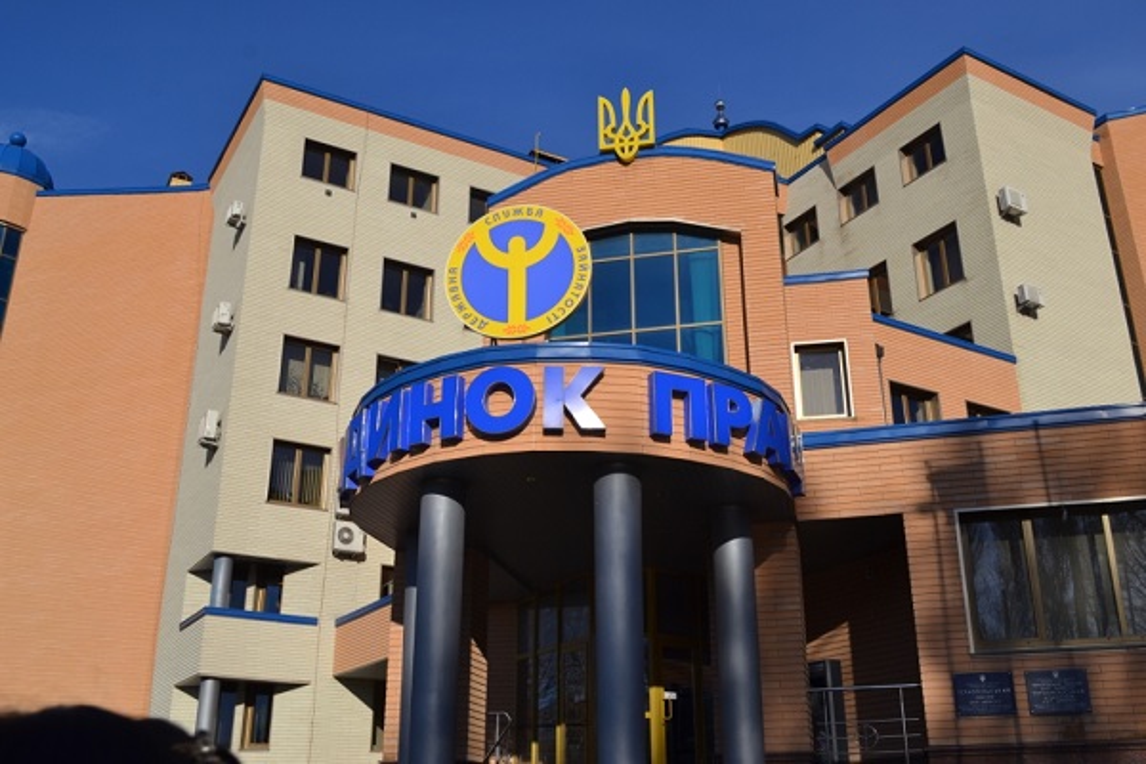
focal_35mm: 33
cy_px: 382
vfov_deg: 40.0
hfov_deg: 57.2
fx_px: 1050
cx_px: 573
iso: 100
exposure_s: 1/320
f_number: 9
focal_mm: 22
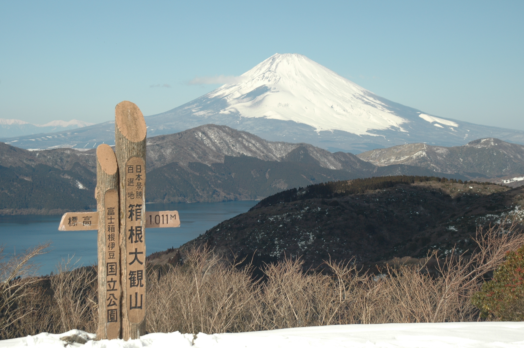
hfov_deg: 24.6
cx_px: 262
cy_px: 174
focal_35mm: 82
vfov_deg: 16.5
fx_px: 1200
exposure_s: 1/250
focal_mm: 55
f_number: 8
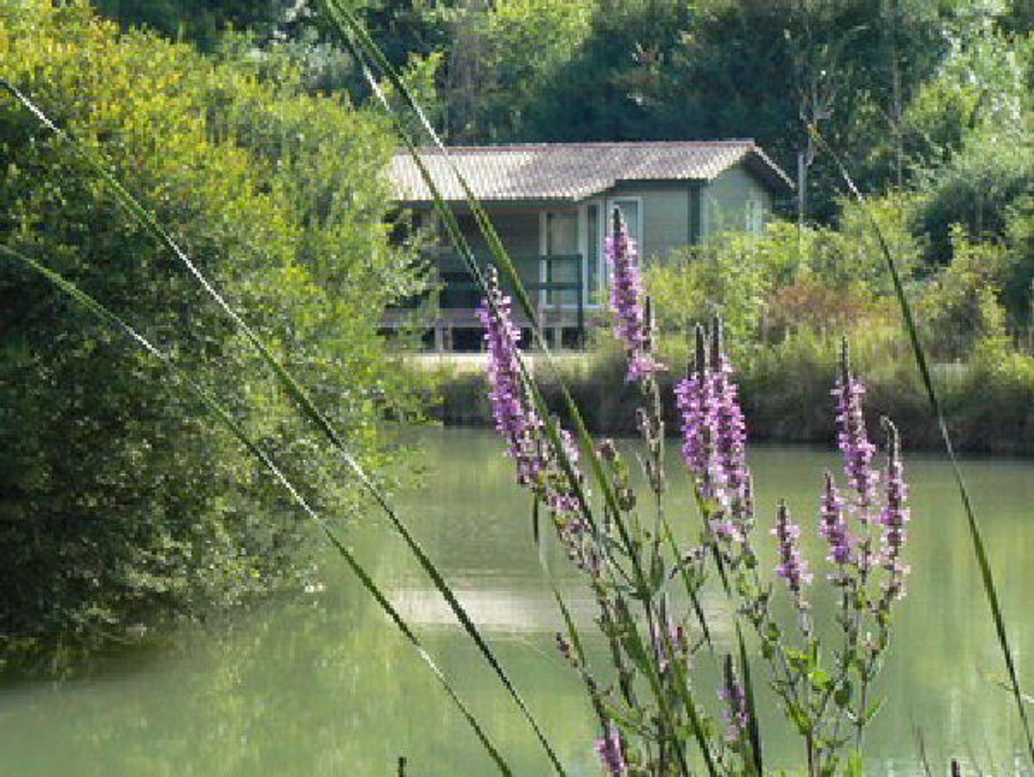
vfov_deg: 12.0
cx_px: 517
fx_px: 3707
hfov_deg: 15.9
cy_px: 388
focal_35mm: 124
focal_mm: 16.9
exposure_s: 1/250
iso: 400
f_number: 8
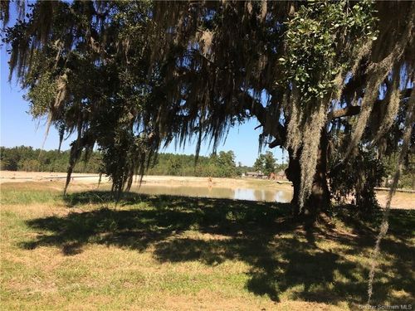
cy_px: 156
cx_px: 208
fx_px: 348
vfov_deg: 48.2
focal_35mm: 29
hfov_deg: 61.7
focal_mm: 4.15
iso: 32
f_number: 2.2
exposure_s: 1/1244
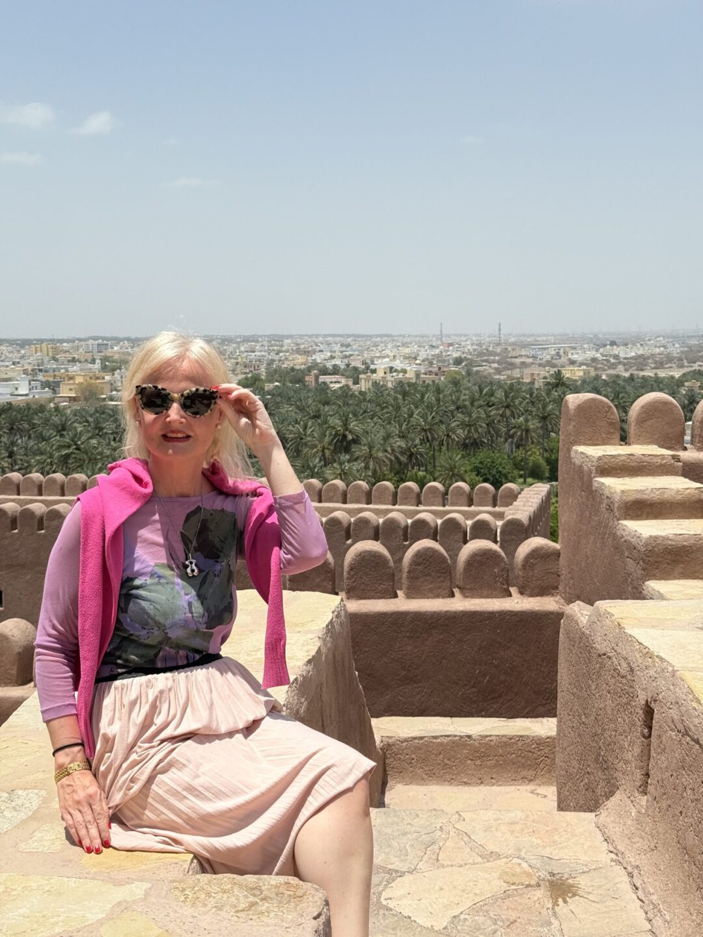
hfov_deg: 30.3
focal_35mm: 48
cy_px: 468
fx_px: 1300
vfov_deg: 39.7
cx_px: 352
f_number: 1.78
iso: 80
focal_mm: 6.76
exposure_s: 1/7874
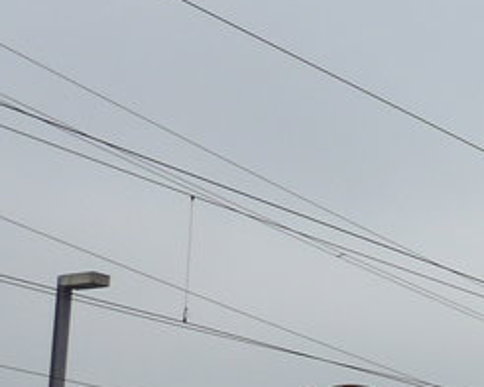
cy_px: 387
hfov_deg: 11.6
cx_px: 1133
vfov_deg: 11.1
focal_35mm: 138
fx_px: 1978
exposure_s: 1/500
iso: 80
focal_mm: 6
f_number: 2.8
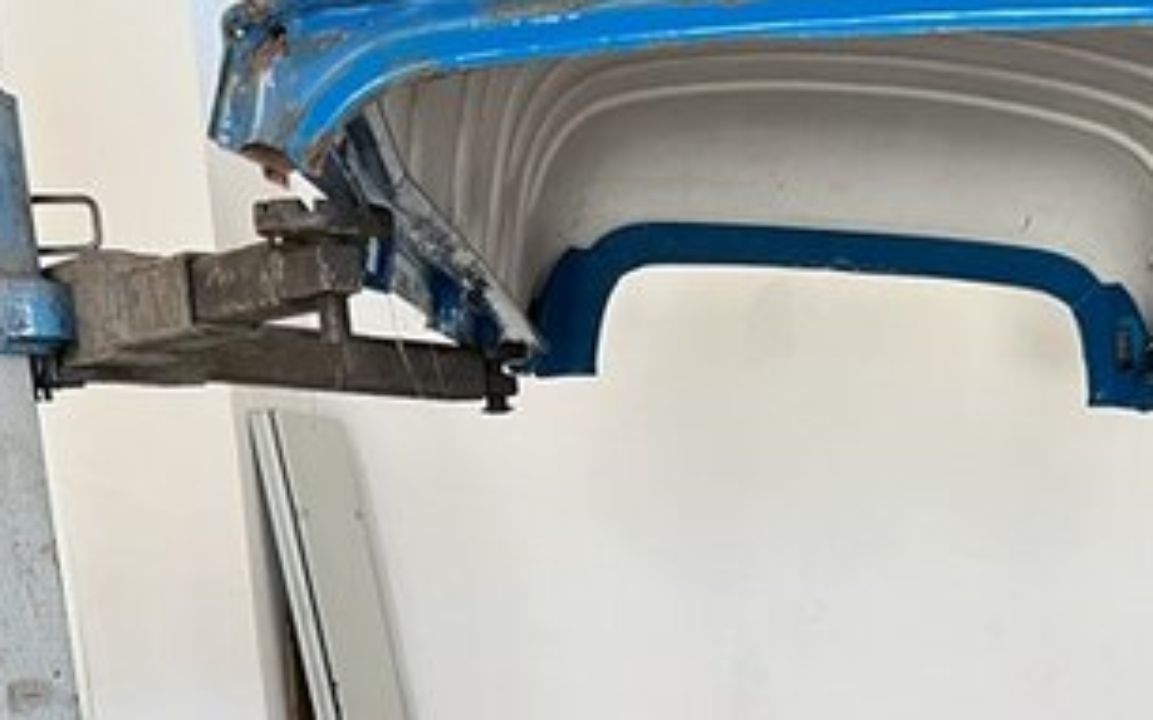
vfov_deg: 17.6
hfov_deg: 31.4
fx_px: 1979
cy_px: 1195
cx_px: 974
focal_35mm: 63
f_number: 1.5
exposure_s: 1/68
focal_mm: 5.7
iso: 125
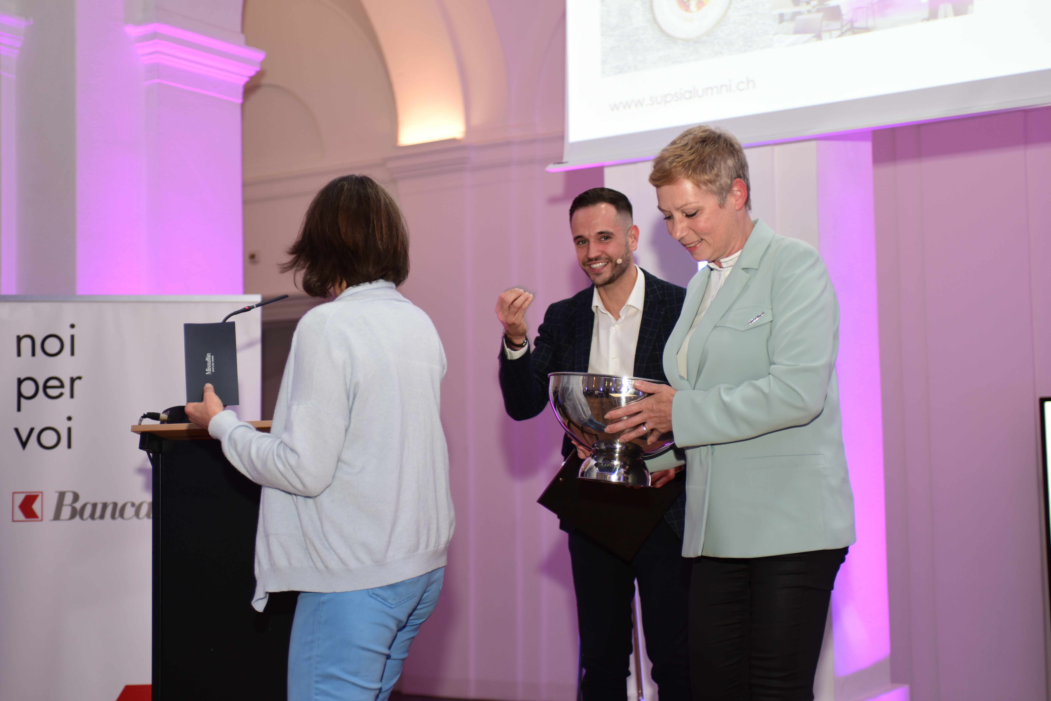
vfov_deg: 24.2
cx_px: 526
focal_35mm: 56
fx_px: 1635
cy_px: 350
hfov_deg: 35.6
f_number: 2.8
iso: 500
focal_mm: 56
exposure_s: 1/80
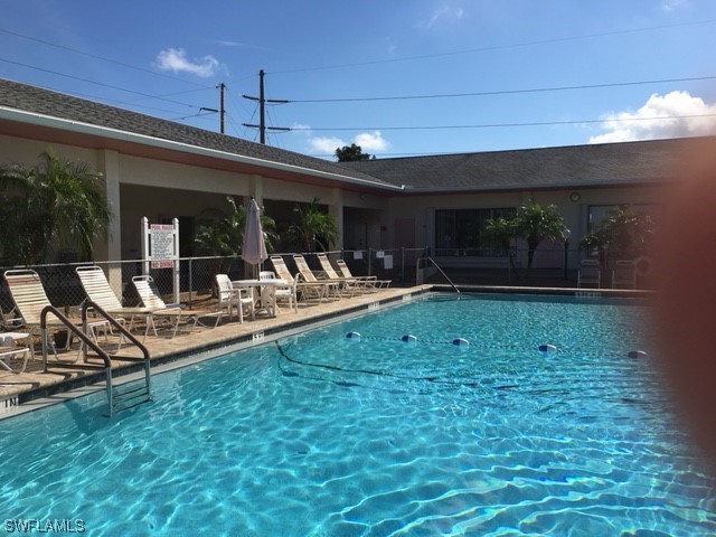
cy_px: 268
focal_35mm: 29
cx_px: 358
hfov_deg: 61.7
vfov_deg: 48.2
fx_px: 600
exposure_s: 1/2564
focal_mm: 4.15
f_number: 2.2
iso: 25
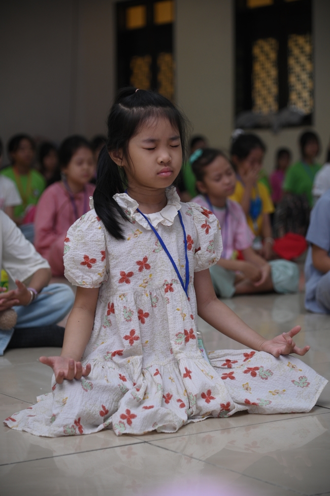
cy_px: 248
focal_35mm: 92
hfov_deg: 14.8
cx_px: 165
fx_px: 1267
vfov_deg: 22.2
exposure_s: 1/200
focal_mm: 92
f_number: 4
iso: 800
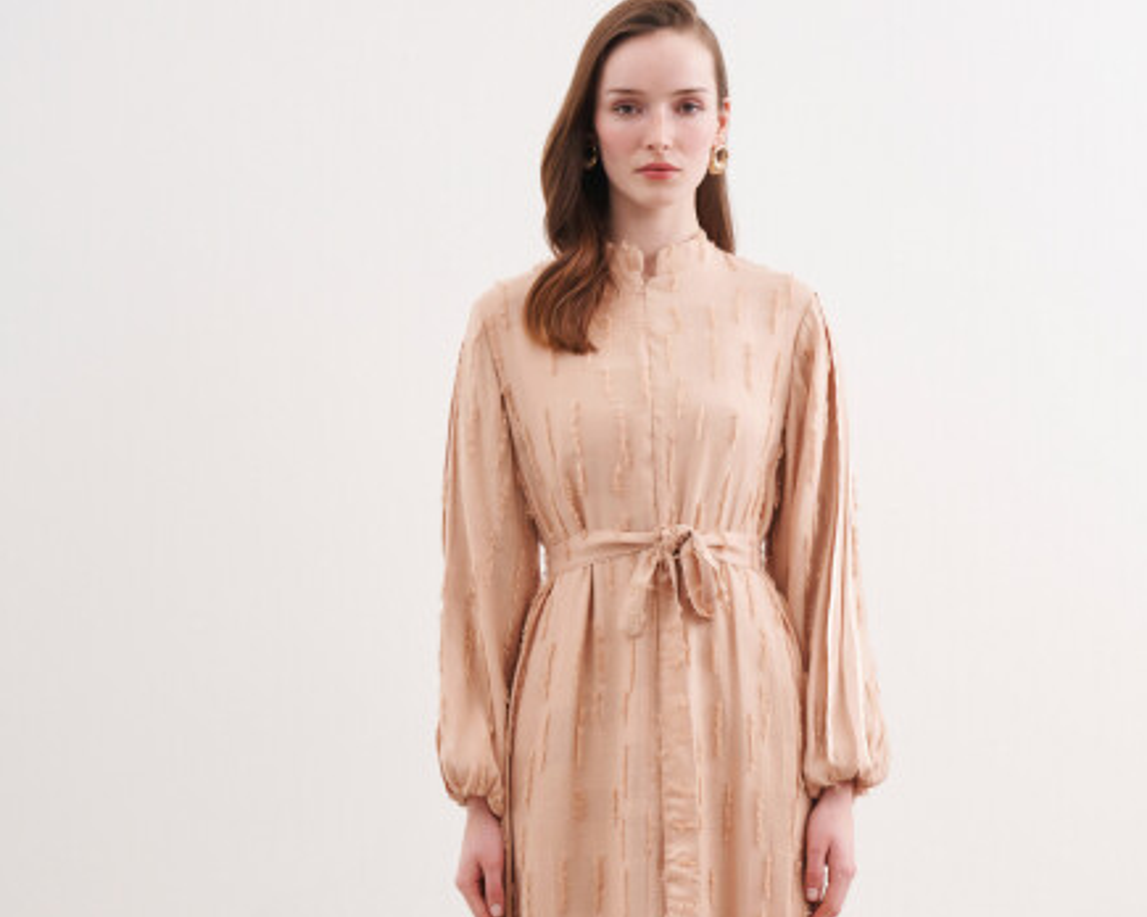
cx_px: 657
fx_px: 3021
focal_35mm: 89
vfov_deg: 17.1
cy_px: 775
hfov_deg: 21.5
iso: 400
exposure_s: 1/160
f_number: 11
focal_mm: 55
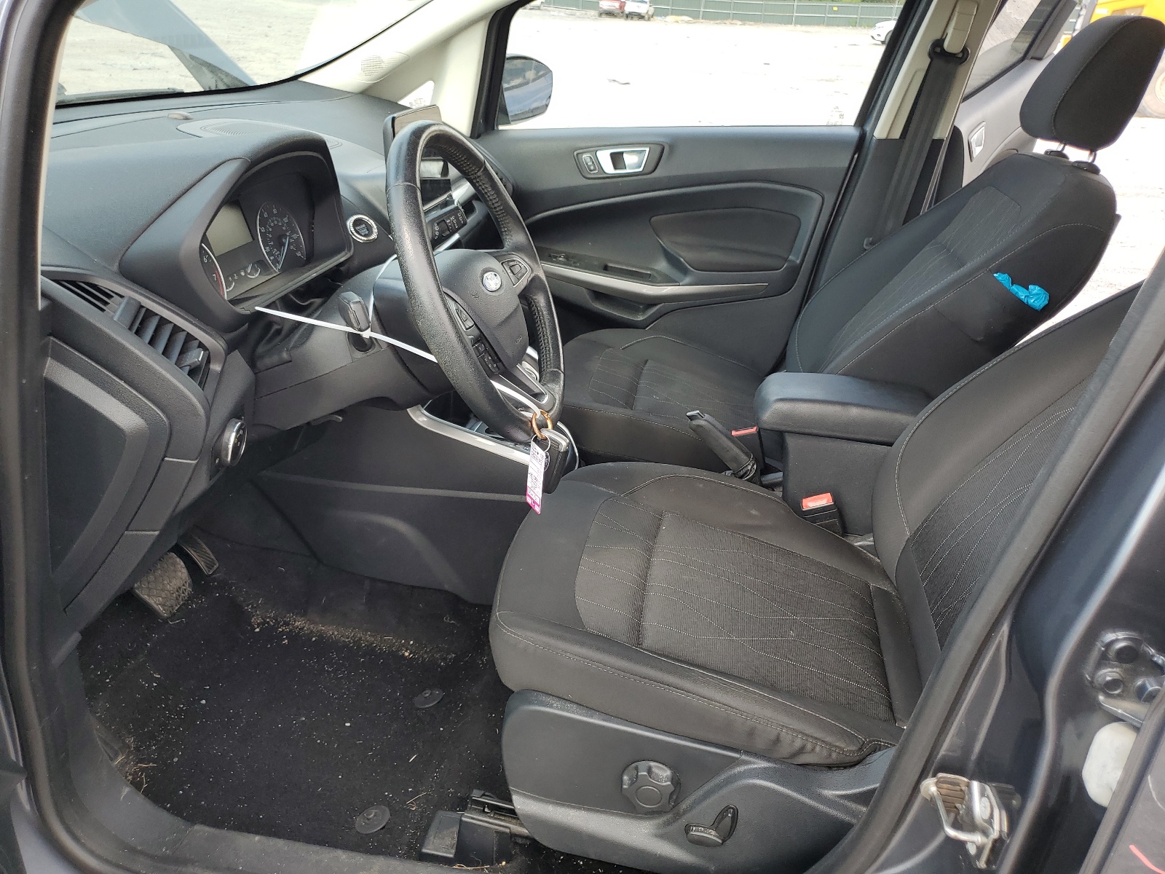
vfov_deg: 53.1
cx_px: 582
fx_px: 875
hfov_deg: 67.3
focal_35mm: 26
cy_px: 437
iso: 50
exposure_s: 1/345
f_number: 1.5
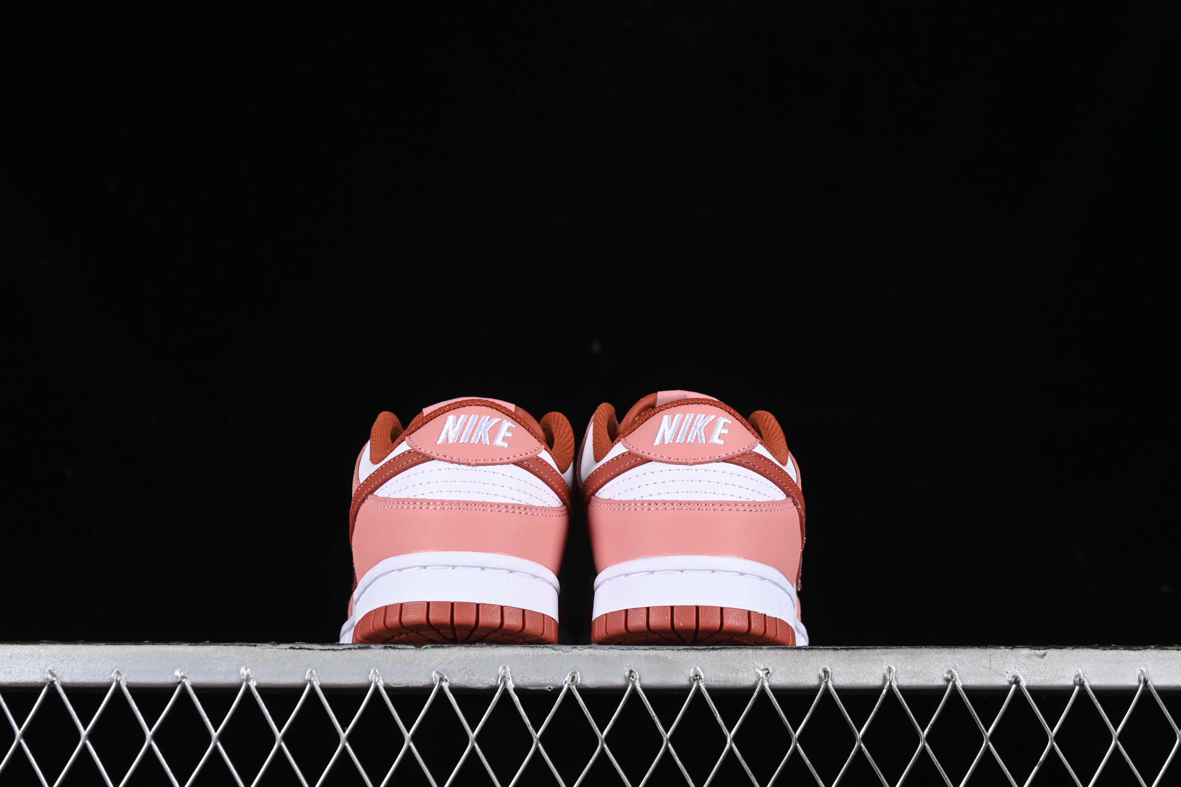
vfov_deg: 18.2
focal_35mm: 75
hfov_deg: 27.0
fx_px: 2460
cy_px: 394
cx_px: 590
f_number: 7.1
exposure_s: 1/60
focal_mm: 50
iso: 160
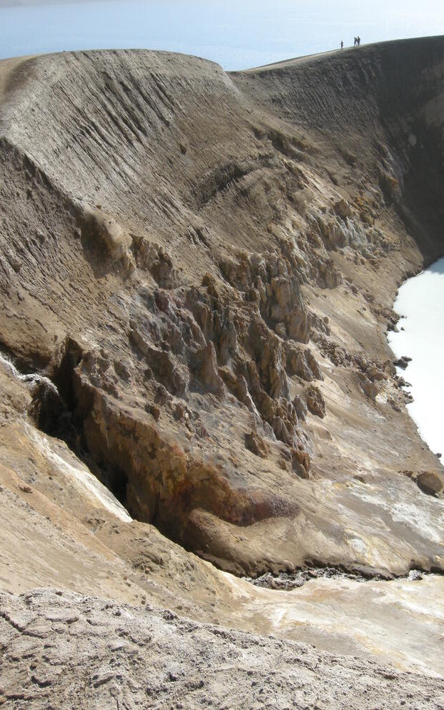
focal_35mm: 38
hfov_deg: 33.6
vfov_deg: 51.5
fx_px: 736
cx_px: 247
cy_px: 353
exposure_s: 1/262
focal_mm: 7.5
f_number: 5.4
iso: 100
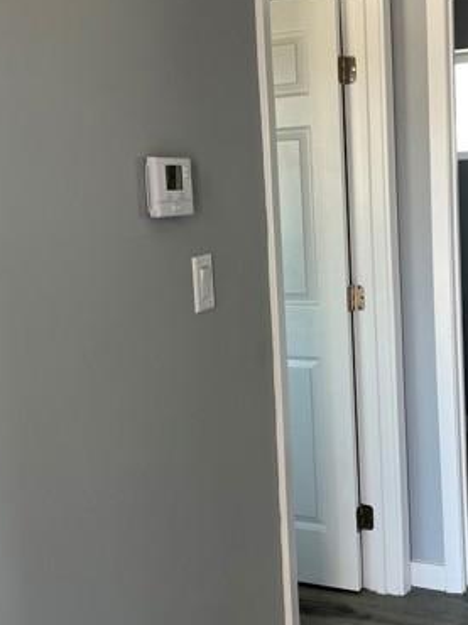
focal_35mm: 45
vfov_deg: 42.0
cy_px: 260
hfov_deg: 32.0
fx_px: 812
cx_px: 299
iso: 125
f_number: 1.6
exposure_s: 1/121
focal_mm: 5.1
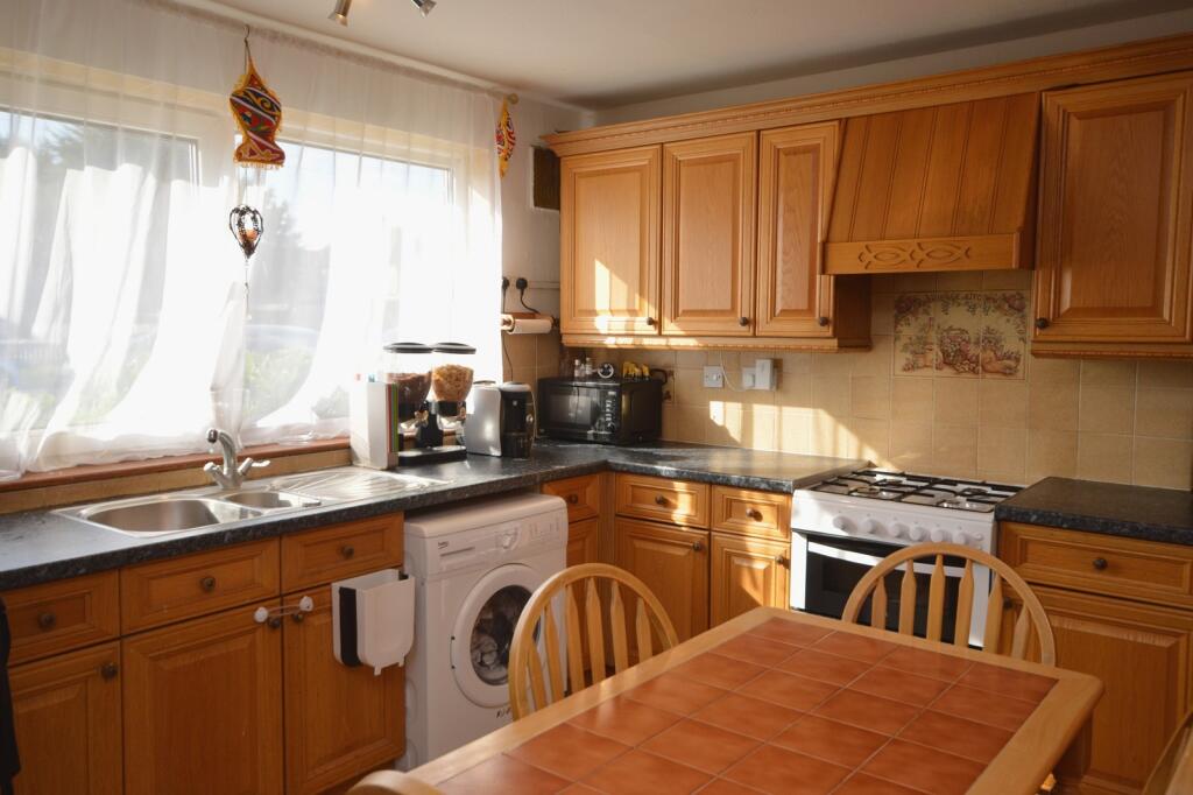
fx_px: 894
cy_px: 398
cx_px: 596
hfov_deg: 67.4
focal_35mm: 27
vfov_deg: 47.9
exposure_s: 1/125
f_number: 5.6
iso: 280
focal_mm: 18
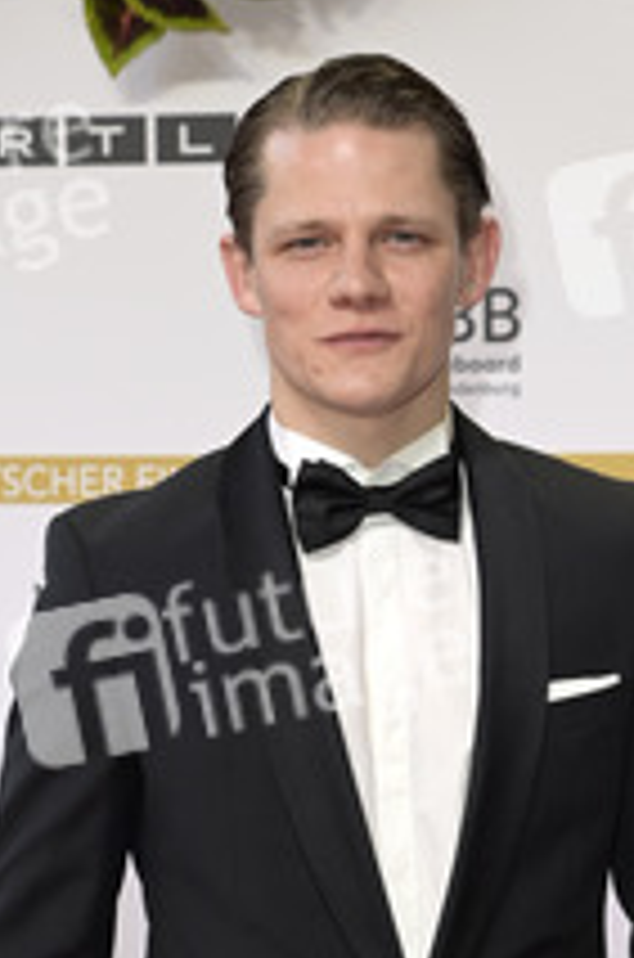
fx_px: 4247
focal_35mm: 160
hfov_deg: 8.5
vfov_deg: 12.8
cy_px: 886
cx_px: 369
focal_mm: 85
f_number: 5.6
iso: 640
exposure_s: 1/250
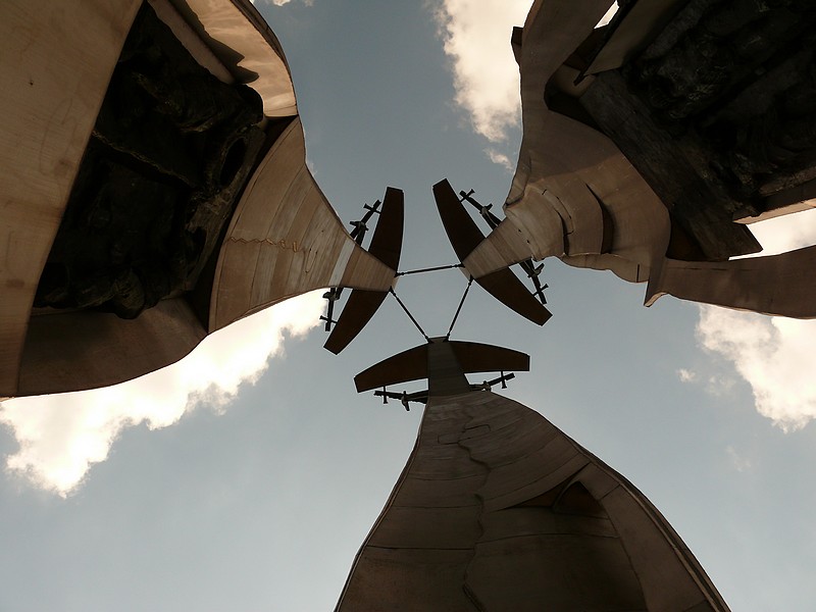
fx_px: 825
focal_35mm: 35
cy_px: 306
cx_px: 408
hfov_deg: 52.6
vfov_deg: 40.7
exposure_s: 1/250
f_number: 5
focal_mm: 7.4
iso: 100
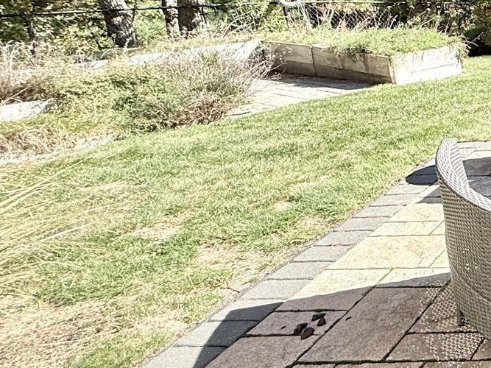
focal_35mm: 43
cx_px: 746
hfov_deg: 28.0
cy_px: 68
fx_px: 610
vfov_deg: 32.6
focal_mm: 2.22
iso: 64
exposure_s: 1/531
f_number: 2.2
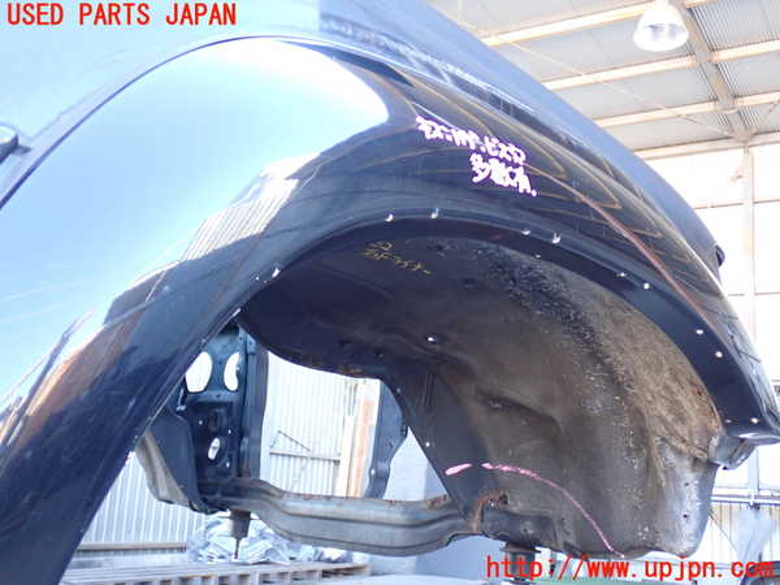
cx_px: 390
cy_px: 292
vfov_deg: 35.1
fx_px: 924
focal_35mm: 41
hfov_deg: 45.8
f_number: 2.8
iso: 250
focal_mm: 7.31
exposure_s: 1/40
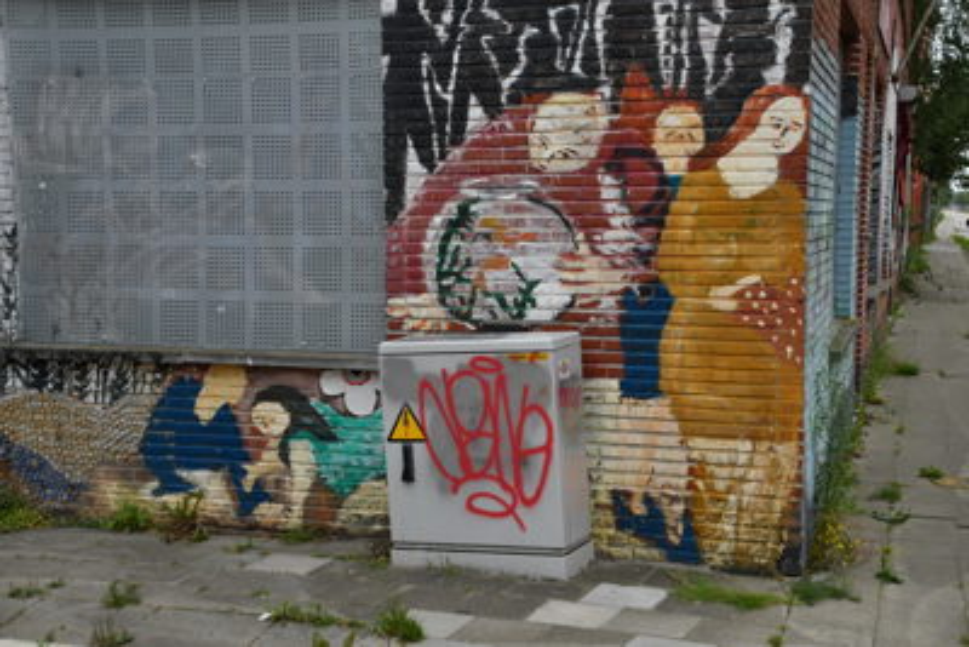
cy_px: 324
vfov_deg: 23.8
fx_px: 1535
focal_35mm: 57
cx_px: 484
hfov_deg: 35.0
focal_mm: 38
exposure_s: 1/400
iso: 100
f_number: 4.5
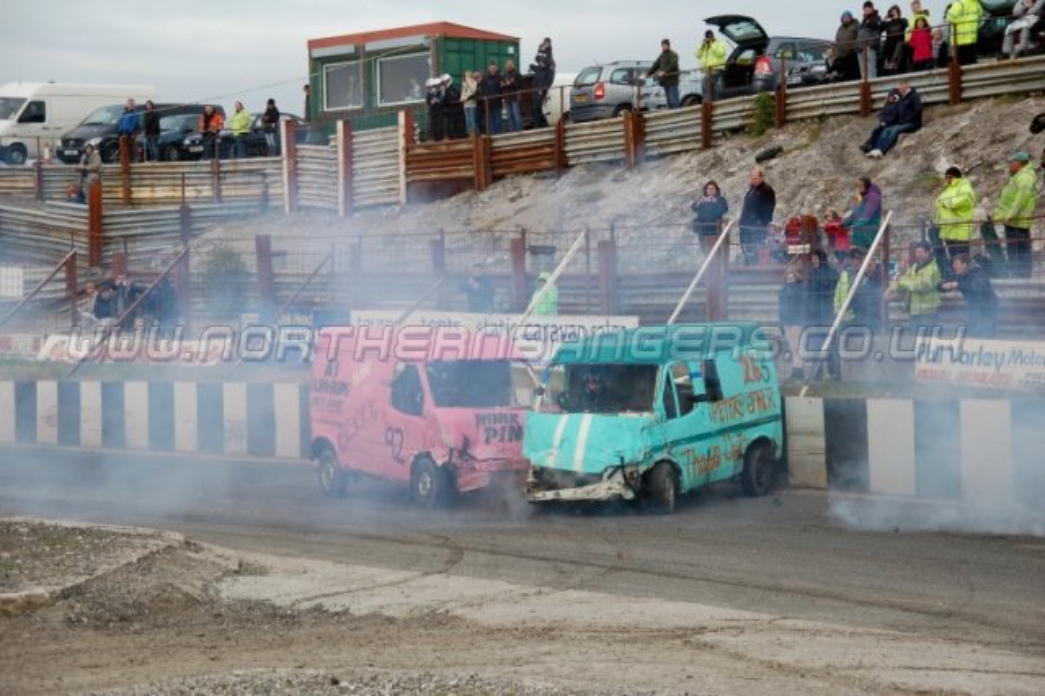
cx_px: 522
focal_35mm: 98
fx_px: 2829
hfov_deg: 20.9
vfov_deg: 14.0
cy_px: 348
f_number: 5.3
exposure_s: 1/1000
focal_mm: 65
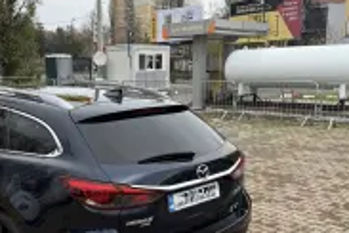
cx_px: 124
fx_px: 475
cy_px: 157
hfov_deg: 40.0
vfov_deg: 27.3
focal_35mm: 49
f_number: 1.78
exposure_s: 1/1653
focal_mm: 6.76
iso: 80
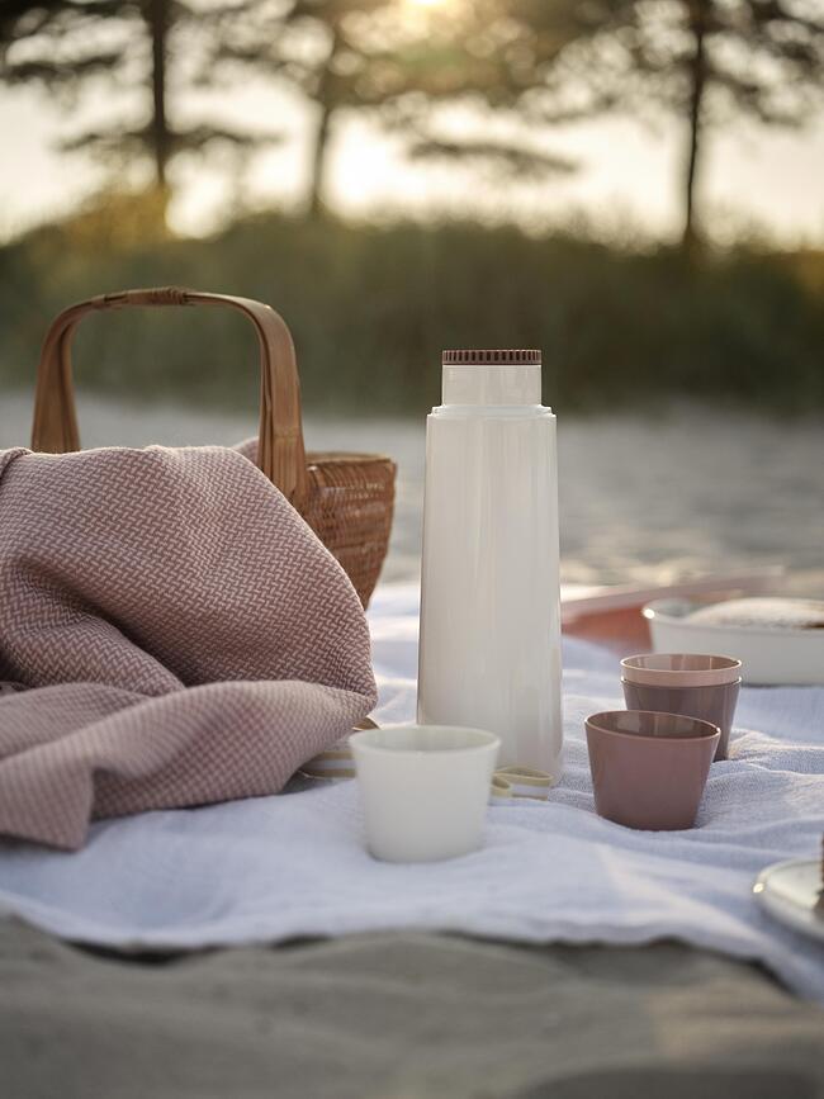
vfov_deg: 38.2
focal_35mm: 50
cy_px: 550
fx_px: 1587
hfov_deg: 29.1
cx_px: 412
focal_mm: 63
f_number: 2.8
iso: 100
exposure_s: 1/900
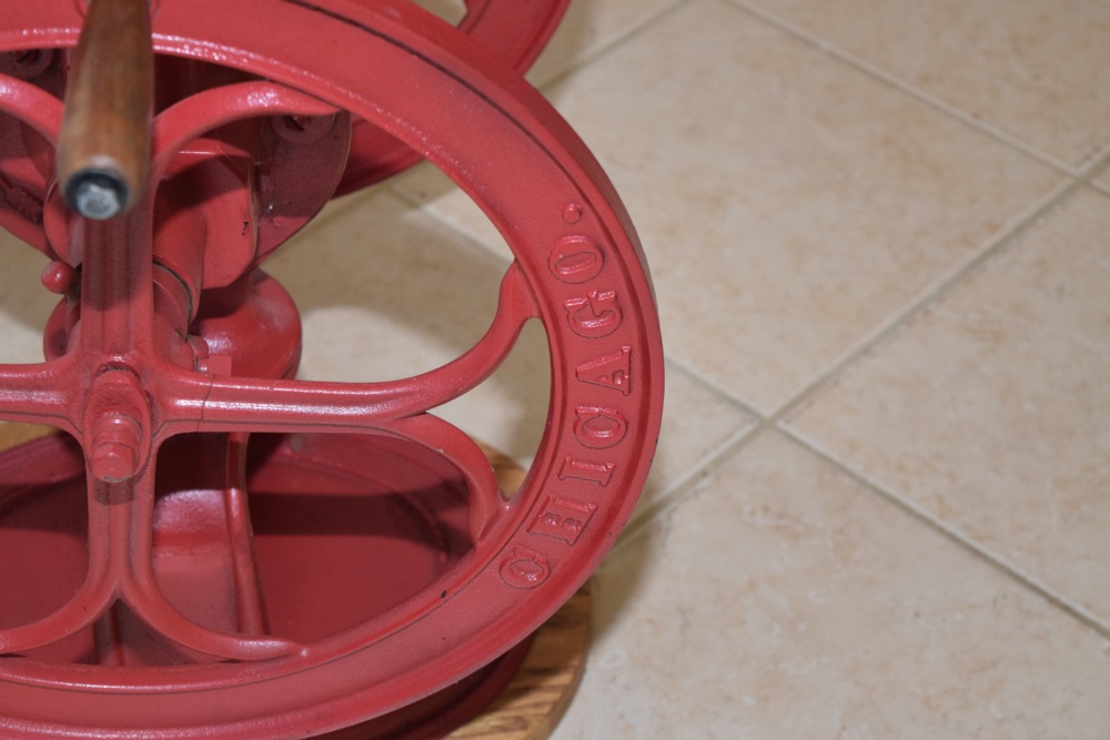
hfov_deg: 24.6
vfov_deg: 16.6
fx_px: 2544
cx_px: 555
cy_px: 370
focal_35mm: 82
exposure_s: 1/100
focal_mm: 55
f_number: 5.6
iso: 800
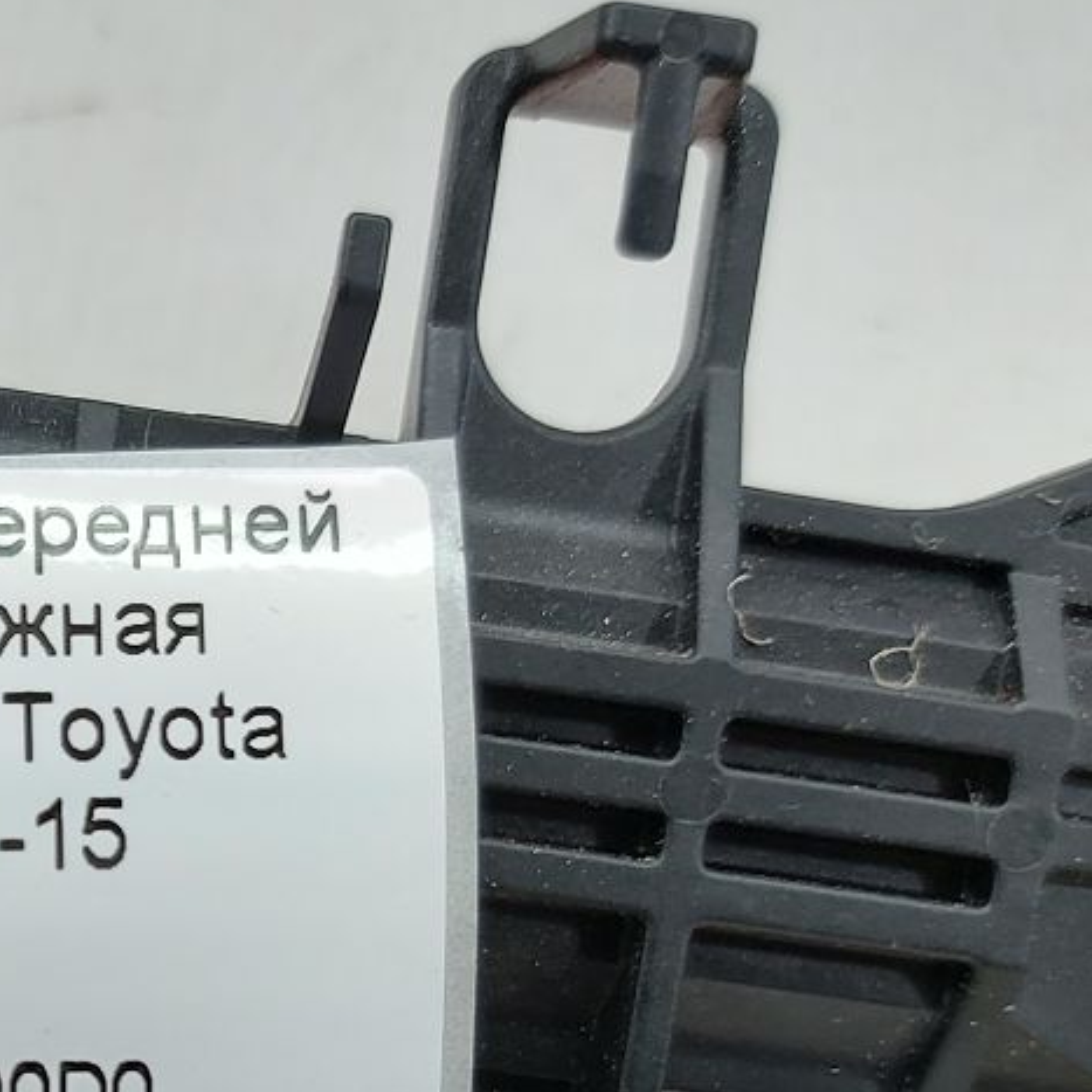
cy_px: 928
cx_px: -120
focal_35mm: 63
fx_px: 2248
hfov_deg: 25.3
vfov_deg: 26.6
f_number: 1.8
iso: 64
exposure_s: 1/50
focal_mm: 5.23
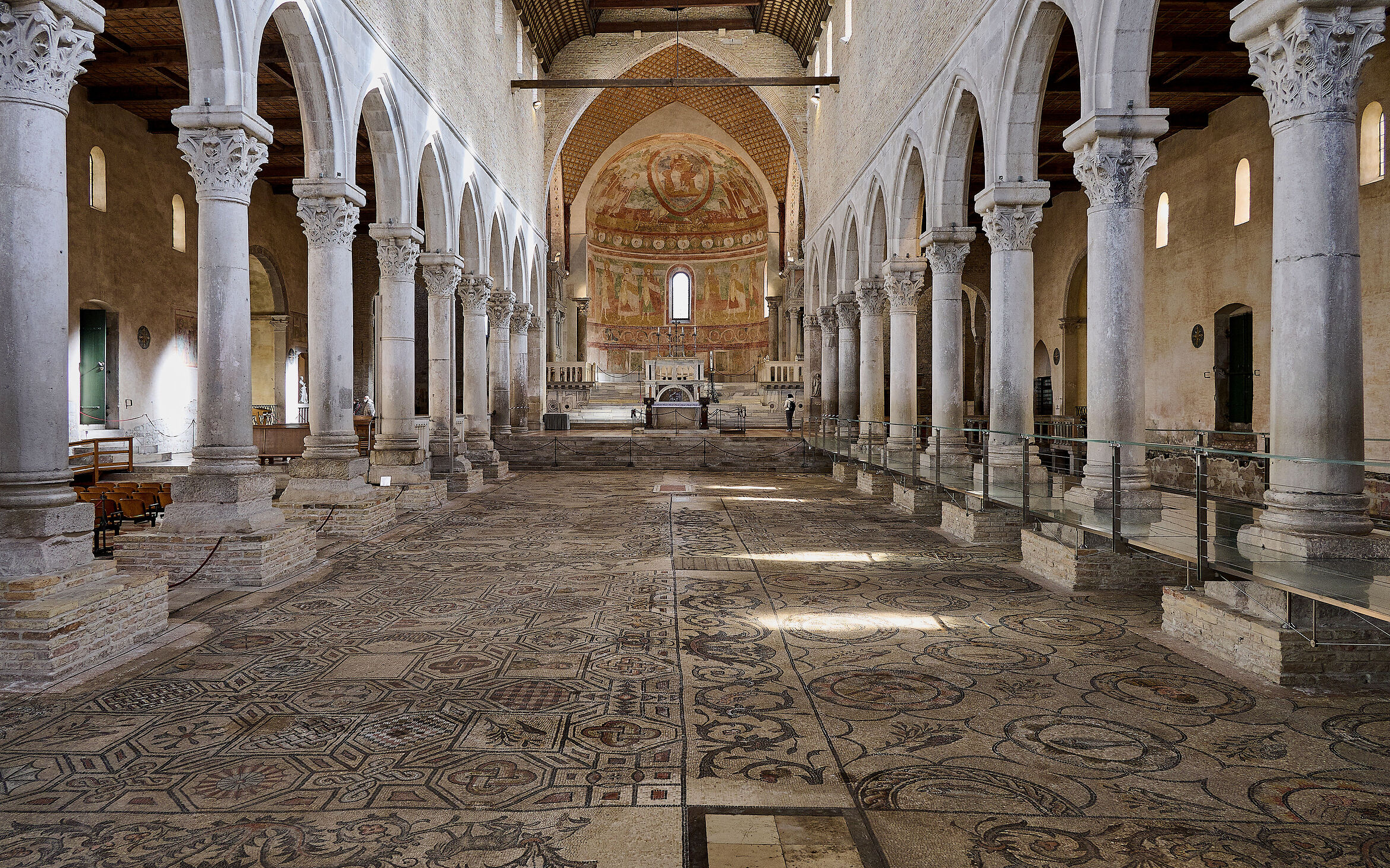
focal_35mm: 25
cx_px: 683
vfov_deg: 49.2
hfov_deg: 72.5
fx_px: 947
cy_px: 404
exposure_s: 1/25
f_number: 8
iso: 800
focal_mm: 24
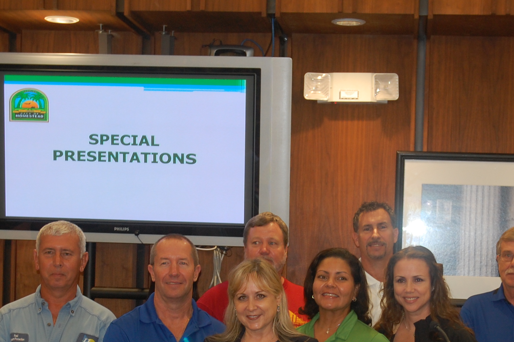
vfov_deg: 14.9
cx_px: 303
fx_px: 1298
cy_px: 290
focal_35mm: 91
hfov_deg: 22.4
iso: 400
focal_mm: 32
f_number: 3.5
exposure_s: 1/60
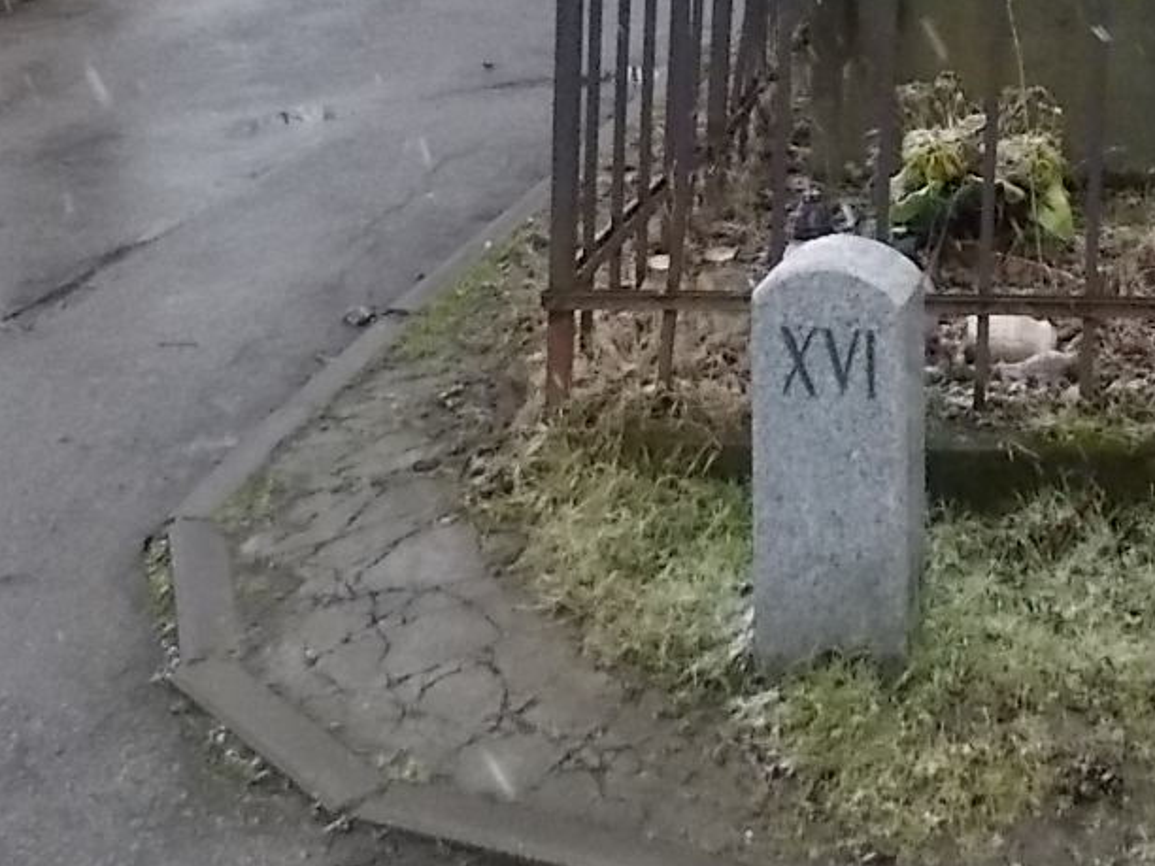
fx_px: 2269
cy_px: -217
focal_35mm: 68
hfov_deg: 27.5
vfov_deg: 20.1
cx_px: 1055
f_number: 3.2
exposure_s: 1/125
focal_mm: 4.6
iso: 400
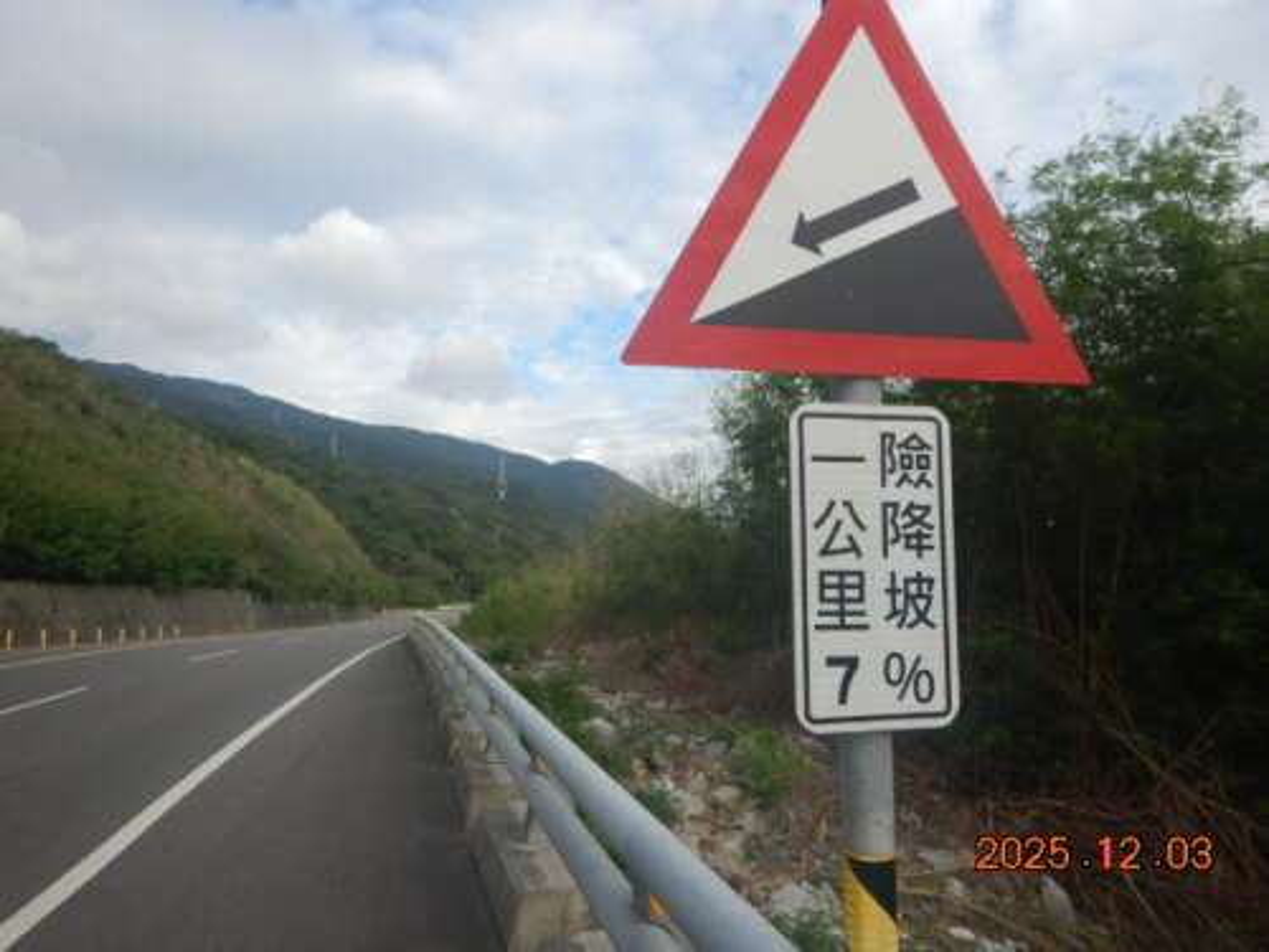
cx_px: 634
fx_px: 880
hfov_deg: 71.6
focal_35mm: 24
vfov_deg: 56.8
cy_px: 476
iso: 125
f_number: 2.8
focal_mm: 4.3
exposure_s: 1/1250
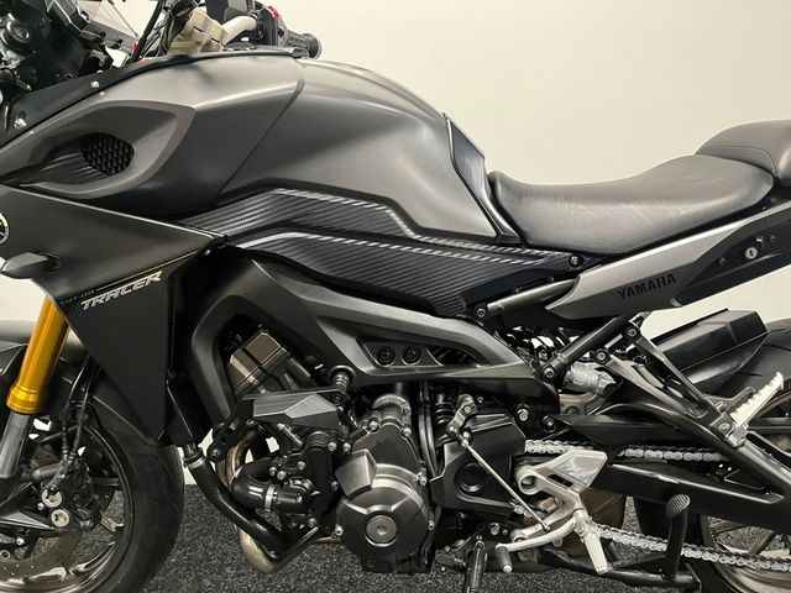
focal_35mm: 26
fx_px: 594
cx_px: 396
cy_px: 296
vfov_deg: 53.1
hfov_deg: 67.3
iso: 500
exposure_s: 1/50
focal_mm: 5.1
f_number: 1.6
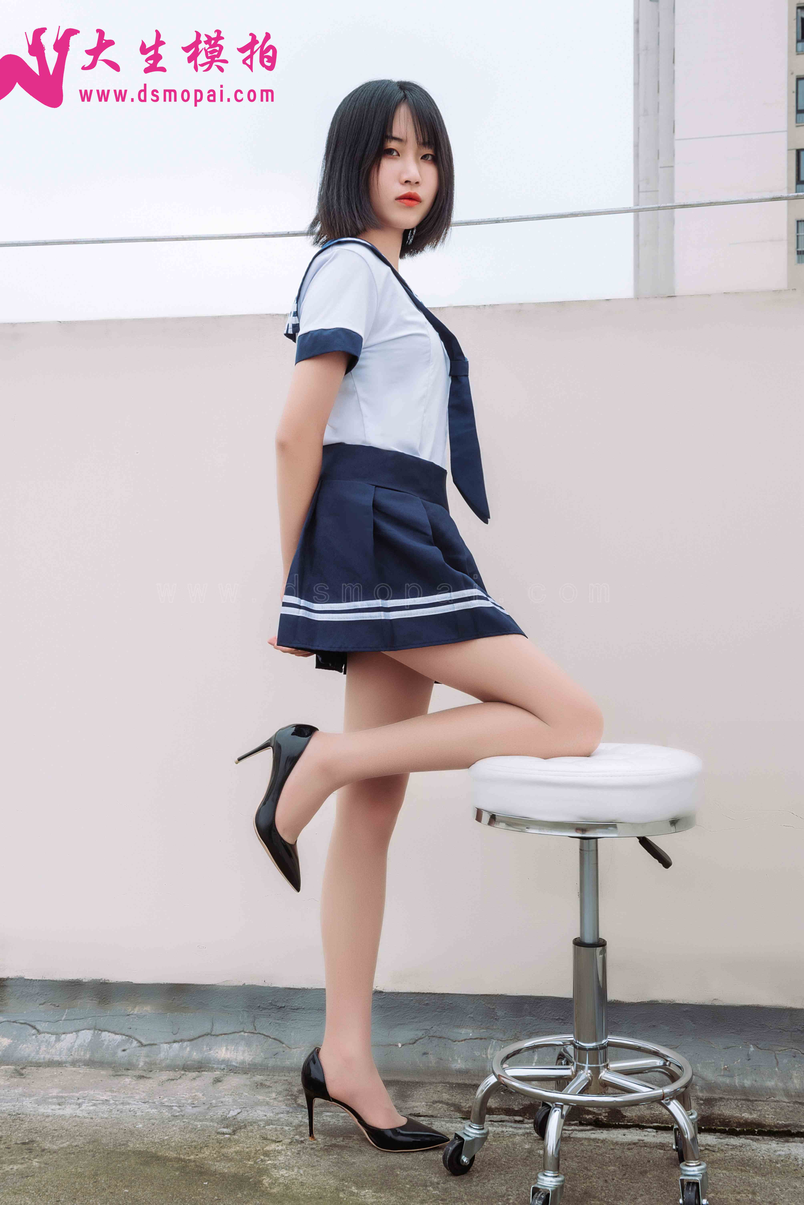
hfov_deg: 31.9
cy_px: 602
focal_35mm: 42
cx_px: 402
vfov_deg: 46.4
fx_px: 1406
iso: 200
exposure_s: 1/100
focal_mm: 42
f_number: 13
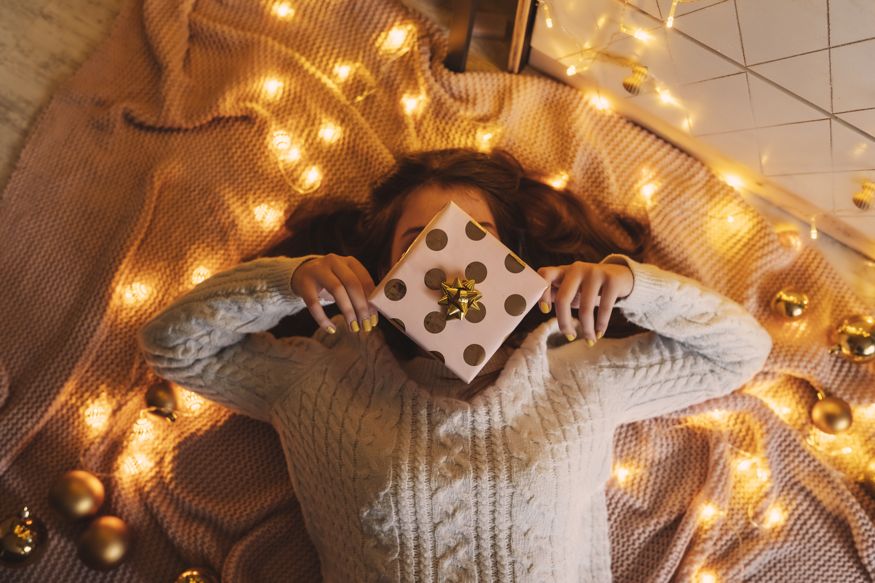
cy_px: 292
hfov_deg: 54.4
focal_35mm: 35
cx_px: 438
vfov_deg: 37.9
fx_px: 851
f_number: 3.2
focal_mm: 35
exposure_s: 1/80
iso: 800
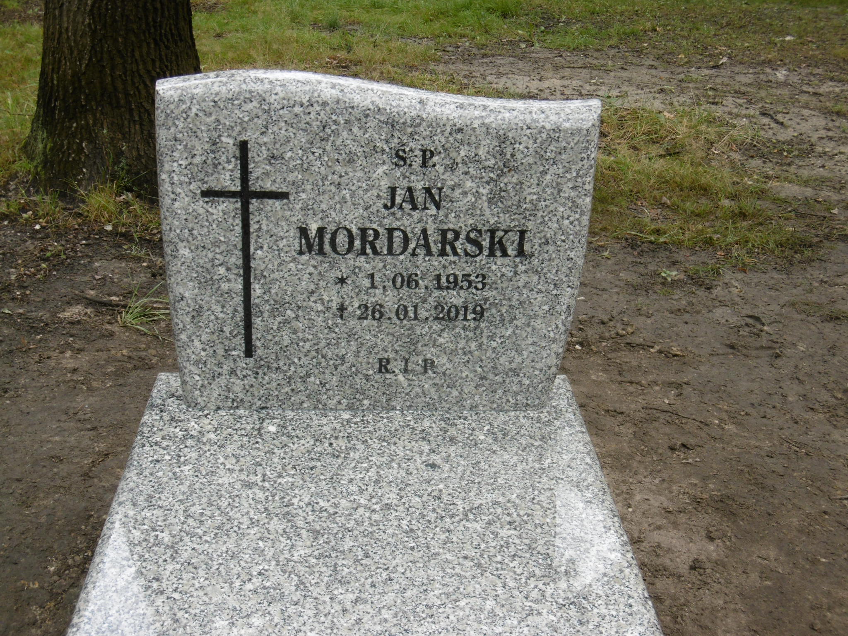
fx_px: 1249
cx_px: 424
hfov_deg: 37.5
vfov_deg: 28.6
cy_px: 318
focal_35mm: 51
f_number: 4
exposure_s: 1/200
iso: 100
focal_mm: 9.2
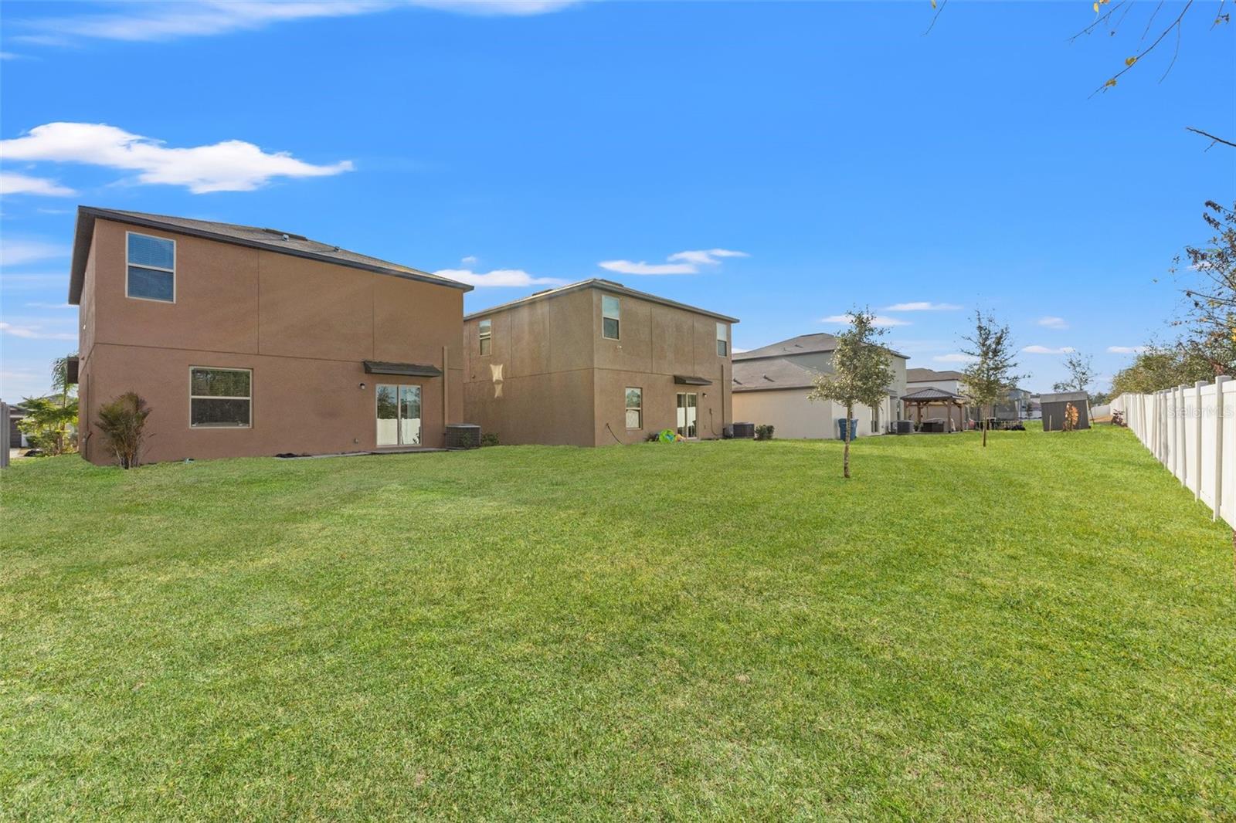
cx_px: 618
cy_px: 412
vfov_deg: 77.3
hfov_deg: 100.4
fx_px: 515
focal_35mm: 15
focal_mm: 10
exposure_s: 1/500
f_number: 8
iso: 400
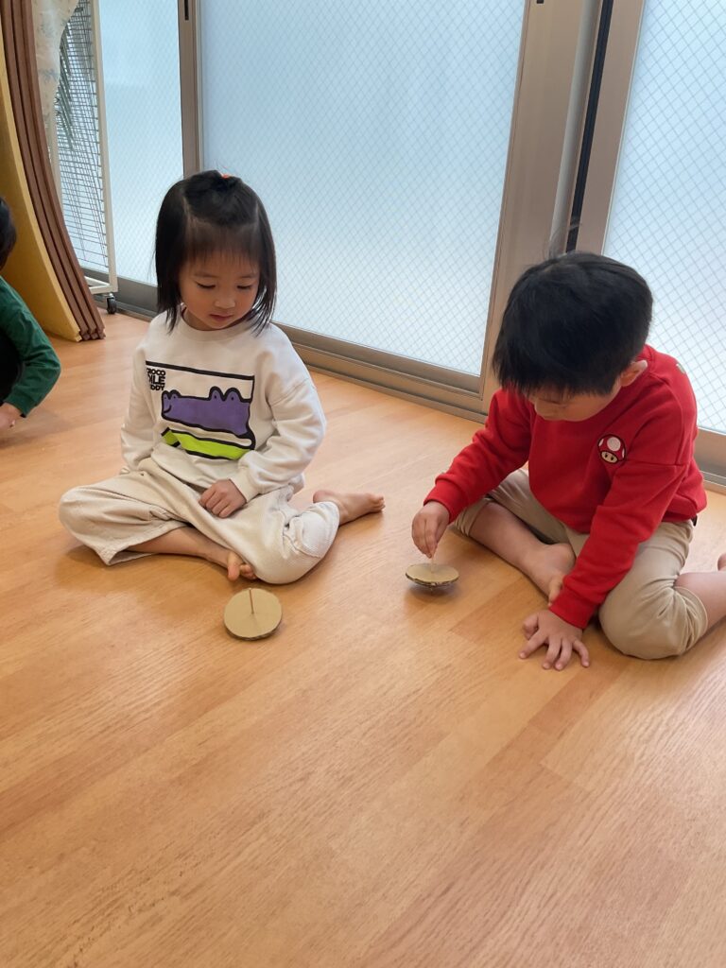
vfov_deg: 61.7
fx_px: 811
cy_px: 484
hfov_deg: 48.2
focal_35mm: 29
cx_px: 363
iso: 32
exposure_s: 1/120
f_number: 1.8
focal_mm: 3
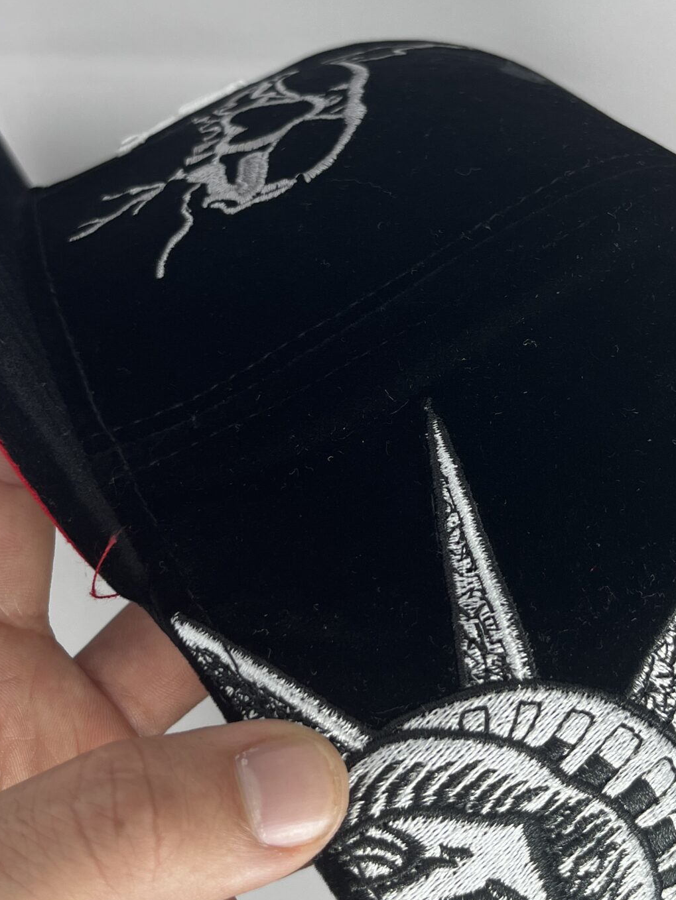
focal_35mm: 49
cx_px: 344
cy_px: 337
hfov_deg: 29.7
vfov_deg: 38.7
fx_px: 1275
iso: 50
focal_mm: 5.1
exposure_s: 1/121
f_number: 1.6
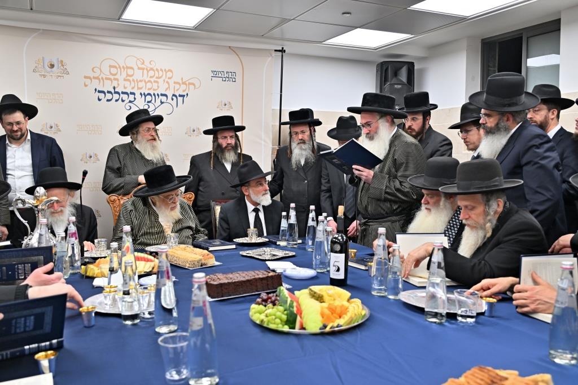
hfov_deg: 58.7
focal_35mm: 32
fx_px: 514
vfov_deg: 41.1
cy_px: 192
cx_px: 289
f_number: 4
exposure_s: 1/200
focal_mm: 32
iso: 640
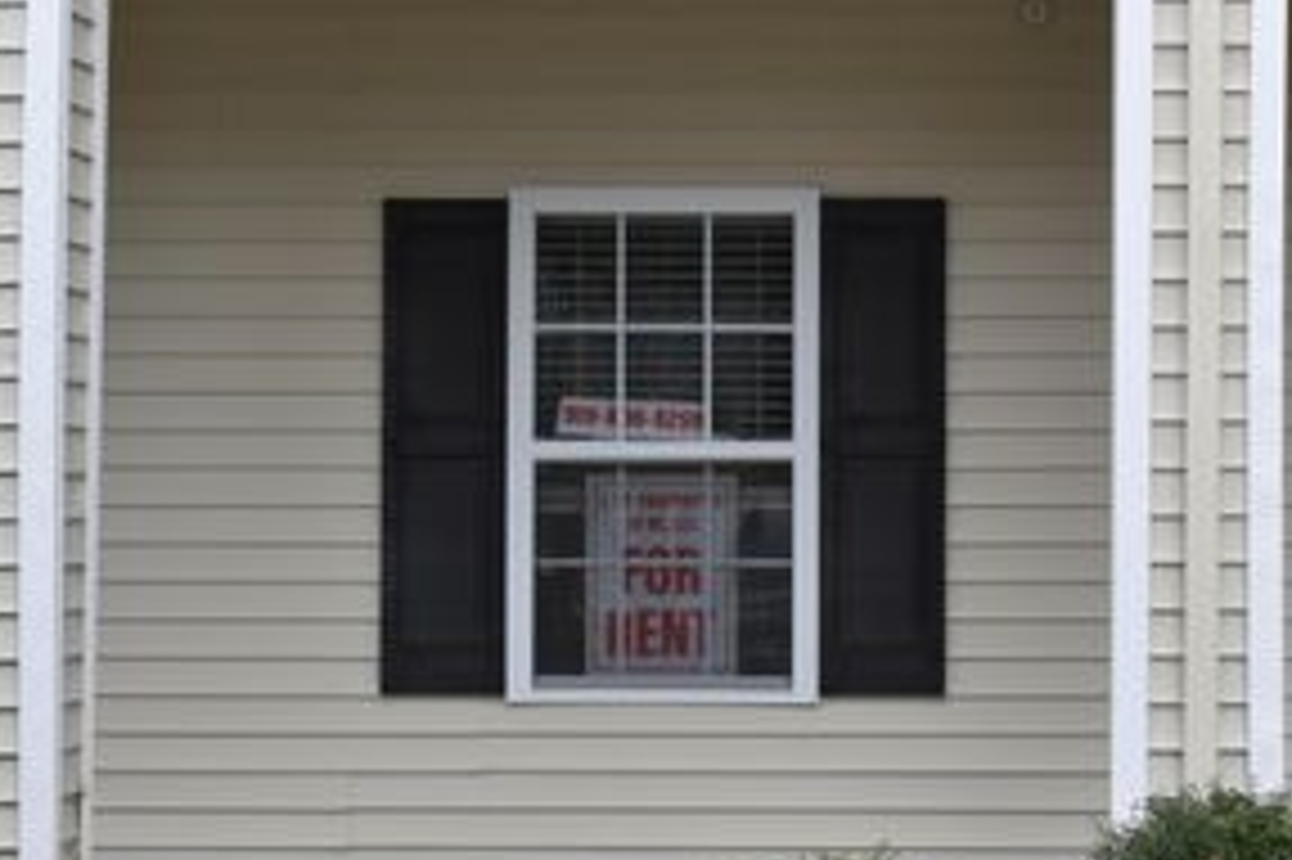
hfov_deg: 21.5
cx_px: 981
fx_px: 3371
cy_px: 448
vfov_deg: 14.5
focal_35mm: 94
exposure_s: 1/200
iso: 400
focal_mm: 36
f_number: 7.1
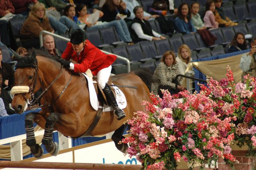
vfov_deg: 3.8
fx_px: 2557
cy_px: 85
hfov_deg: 5.7
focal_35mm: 360
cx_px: 128
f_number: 5.6
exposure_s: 1/250
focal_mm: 240
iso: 400
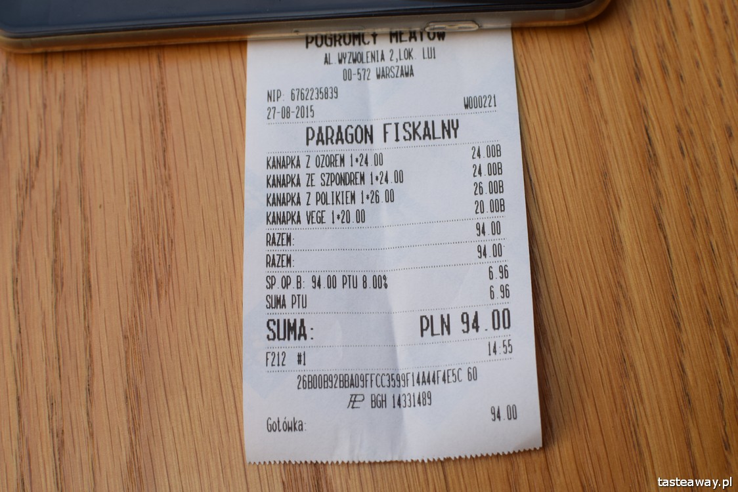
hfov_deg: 37.8
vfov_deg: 25.8
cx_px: 369
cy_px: 246
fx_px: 1076
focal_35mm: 52
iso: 400
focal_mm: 35
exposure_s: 1/200
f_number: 7.1
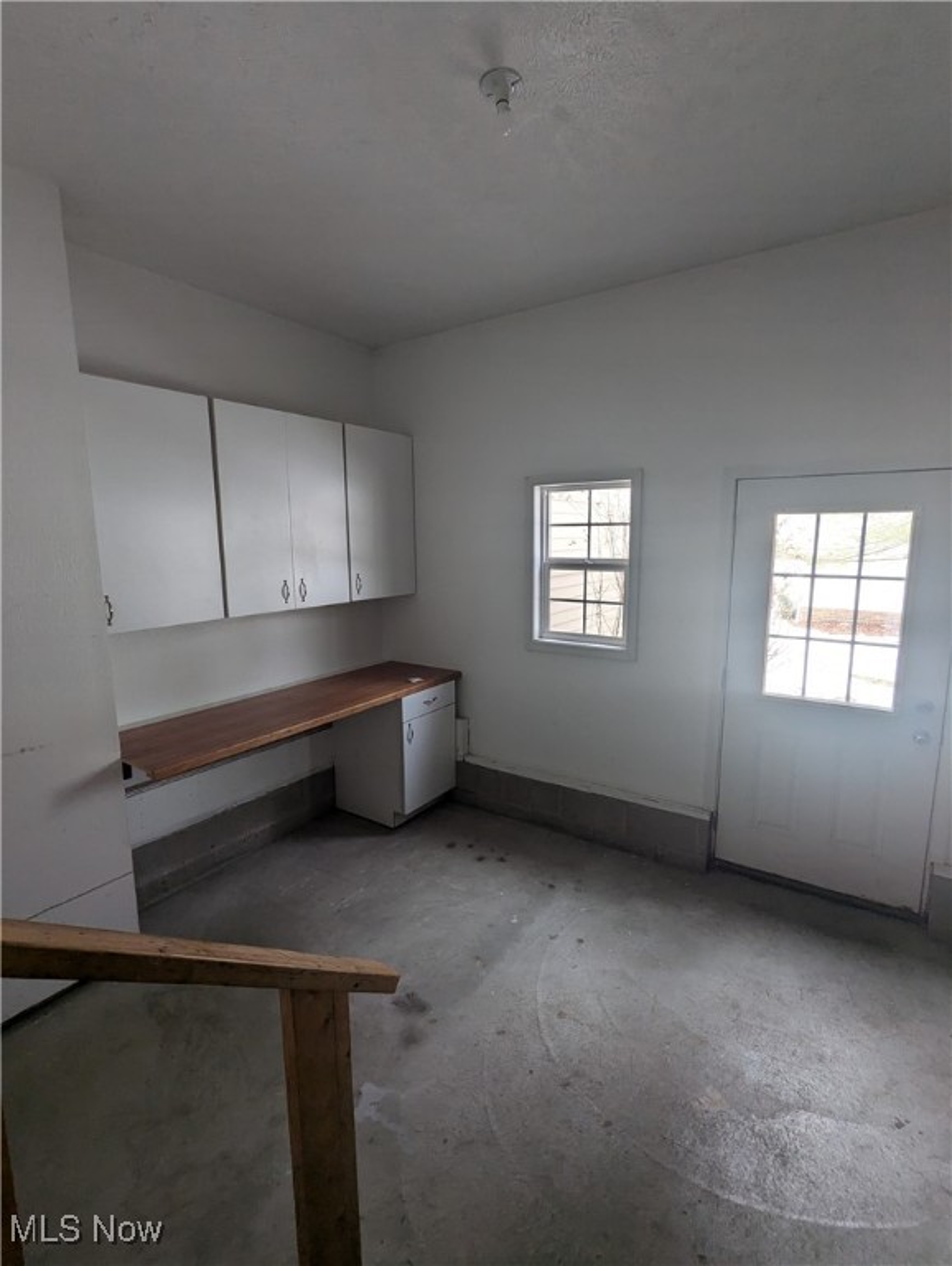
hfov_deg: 78.2
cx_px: 476
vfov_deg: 94.4
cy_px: 633
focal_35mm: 16
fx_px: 585
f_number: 2.2
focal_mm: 2.35
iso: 66
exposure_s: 1/57.2
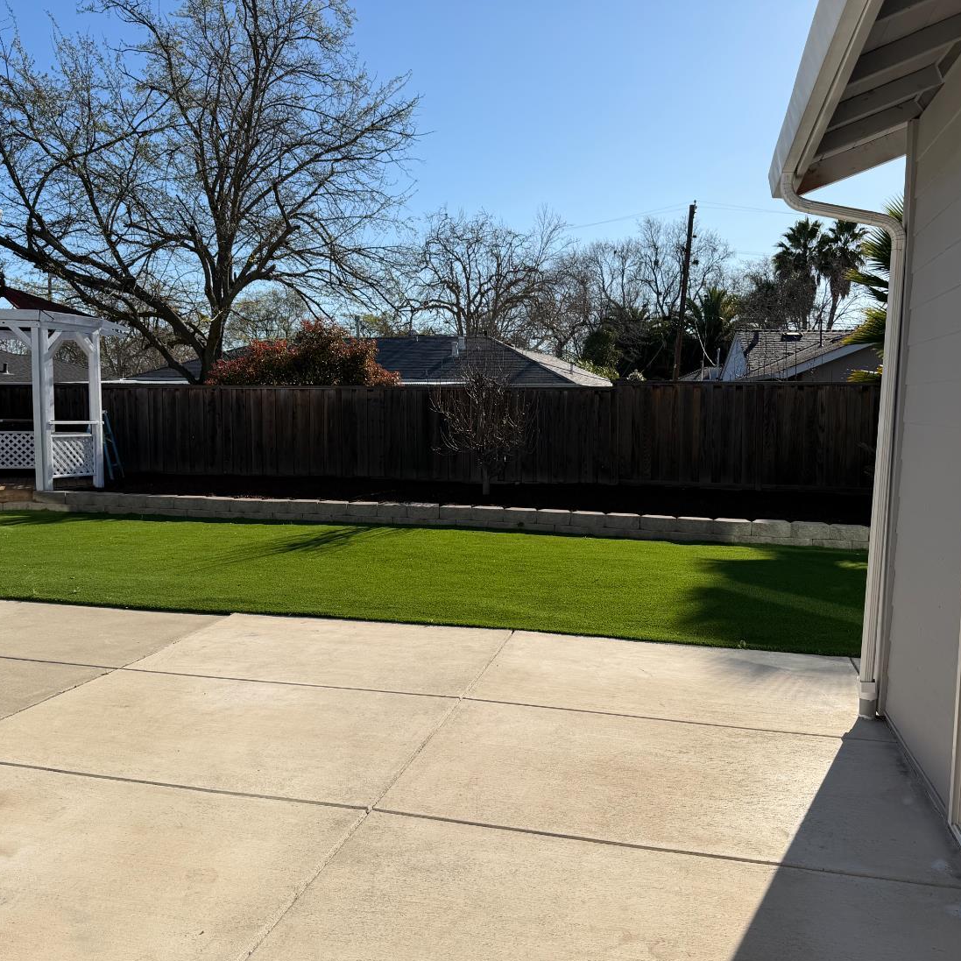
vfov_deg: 55.6
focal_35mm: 29
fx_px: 911
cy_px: 492
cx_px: 453
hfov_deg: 55.6
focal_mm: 6.76
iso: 80
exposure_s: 1/5714
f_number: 1.78
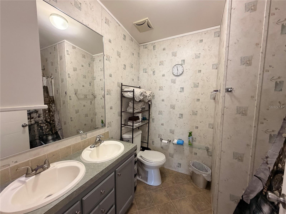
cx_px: 143
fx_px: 116
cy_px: 107
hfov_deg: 102.1
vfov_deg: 85.7
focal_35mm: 14
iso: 250
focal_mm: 2.22
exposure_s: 1/60
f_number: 2.2
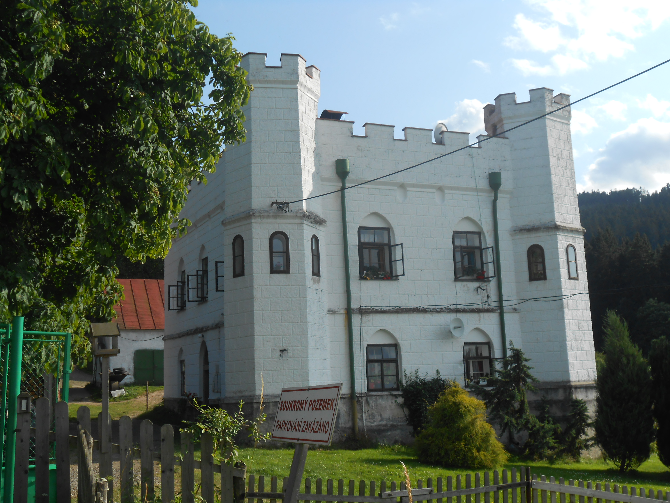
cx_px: 335
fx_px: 852
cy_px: 252
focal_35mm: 44
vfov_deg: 32.9
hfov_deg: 42.9
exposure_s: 1/500
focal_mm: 7.8
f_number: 4.5
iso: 80
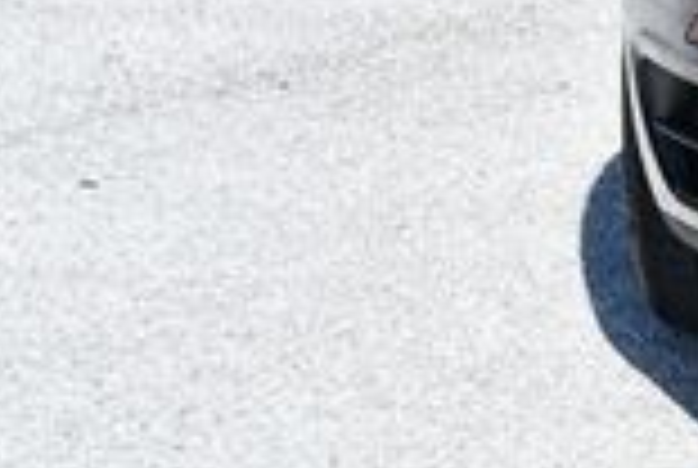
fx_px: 6100
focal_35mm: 314
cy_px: -288
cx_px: 1405
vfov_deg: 4.4
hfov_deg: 6.4
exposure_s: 1/250
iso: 140
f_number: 8
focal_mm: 38
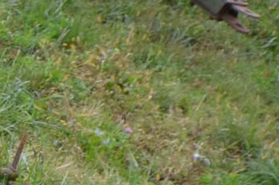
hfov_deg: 11.8
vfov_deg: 9.1
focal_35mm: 141
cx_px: -395
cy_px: 354
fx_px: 1095
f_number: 7.1
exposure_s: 1/200
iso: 200
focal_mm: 19
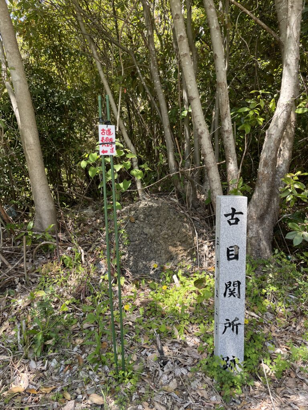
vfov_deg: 67.3
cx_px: 154
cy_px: 205
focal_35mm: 26
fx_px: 308
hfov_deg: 53.1
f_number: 1.6
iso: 32
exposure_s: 1/318
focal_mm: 4.2
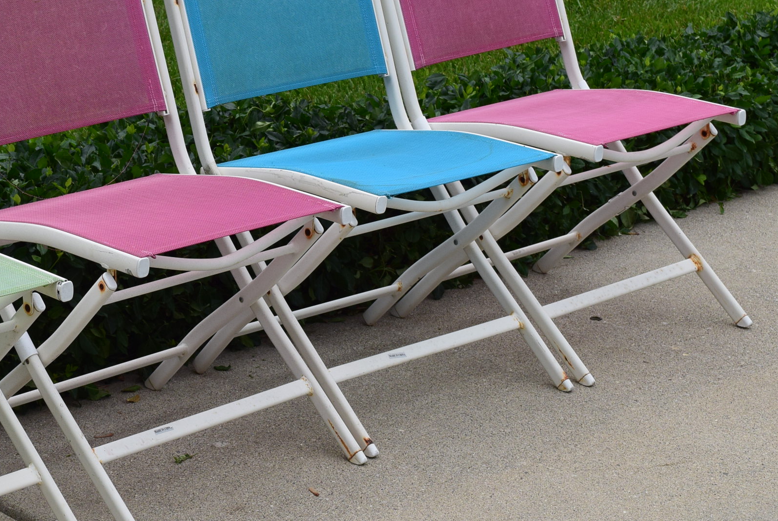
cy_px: 148
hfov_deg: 22.9
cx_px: 114
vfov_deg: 15.7
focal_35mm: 87
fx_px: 1880
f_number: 10
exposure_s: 1/320
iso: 400
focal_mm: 31
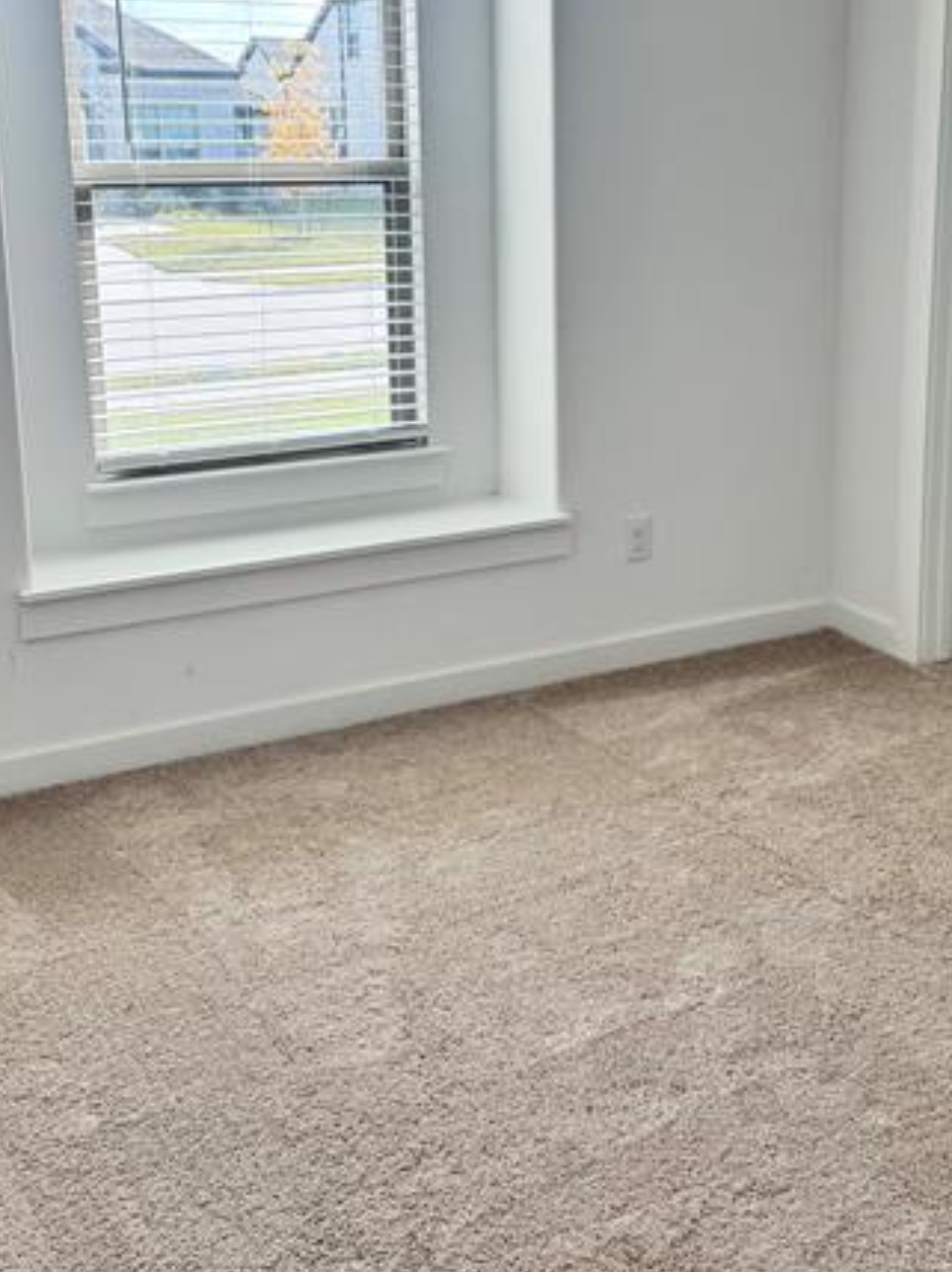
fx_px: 1579
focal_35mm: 43
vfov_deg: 43.4
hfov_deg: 33.5
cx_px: 534
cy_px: 448
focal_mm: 6.76
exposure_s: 1/271
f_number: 1.78
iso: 80
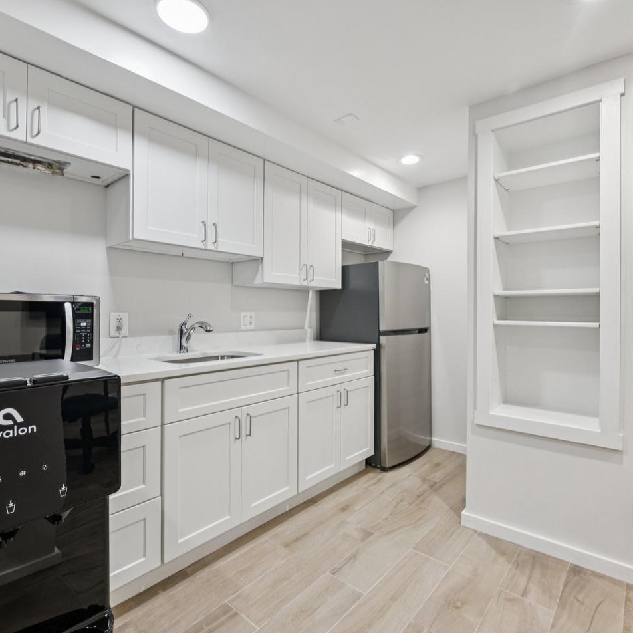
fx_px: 372
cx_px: 338
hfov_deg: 80.6
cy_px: 318
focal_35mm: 18
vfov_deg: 80.7
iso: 400
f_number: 7.1
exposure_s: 1/25
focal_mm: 14
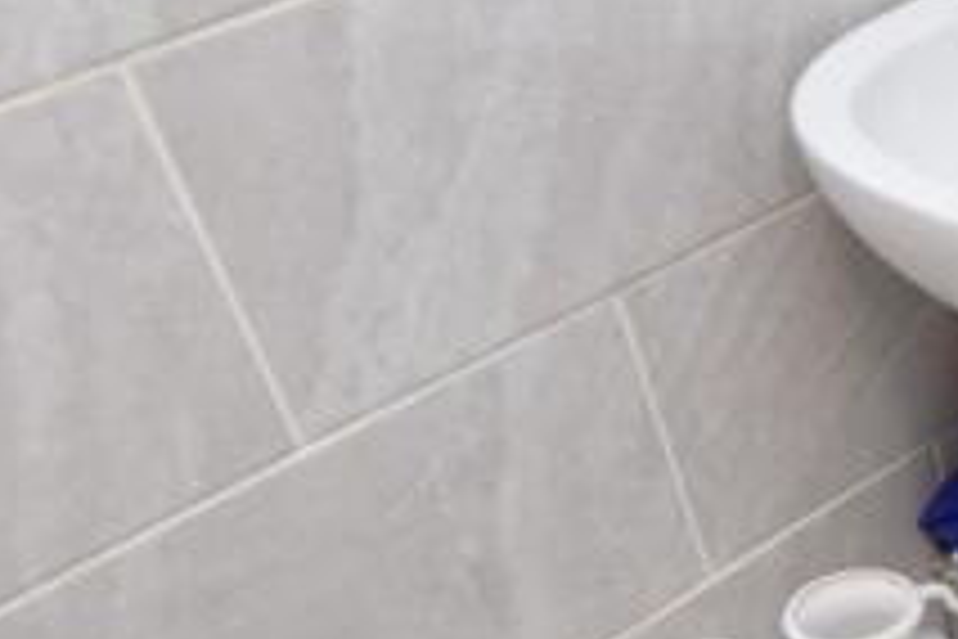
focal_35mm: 72
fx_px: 1916
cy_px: 938
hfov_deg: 21.0
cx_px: 1637
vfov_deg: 17.2
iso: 560
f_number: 3.5
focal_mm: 10
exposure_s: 1/15
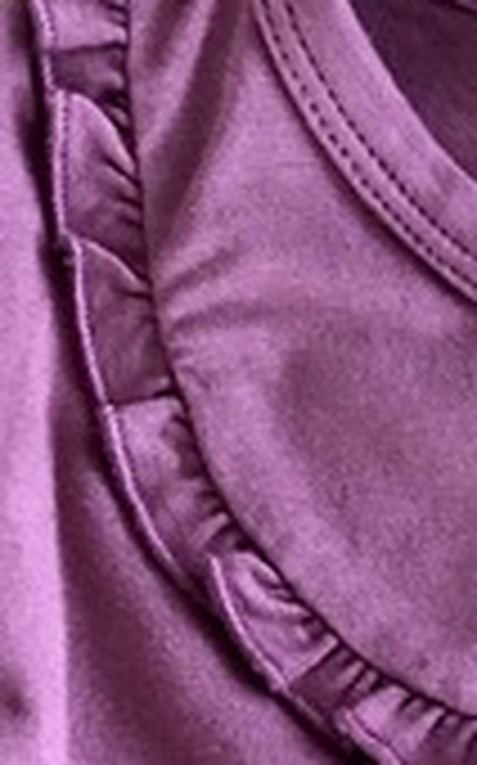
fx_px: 2917
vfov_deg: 13.1
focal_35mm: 140
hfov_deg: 9.0
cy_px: 1485
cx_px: 814
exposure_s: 1/15
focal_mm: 3.99
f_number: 1.8
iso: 40
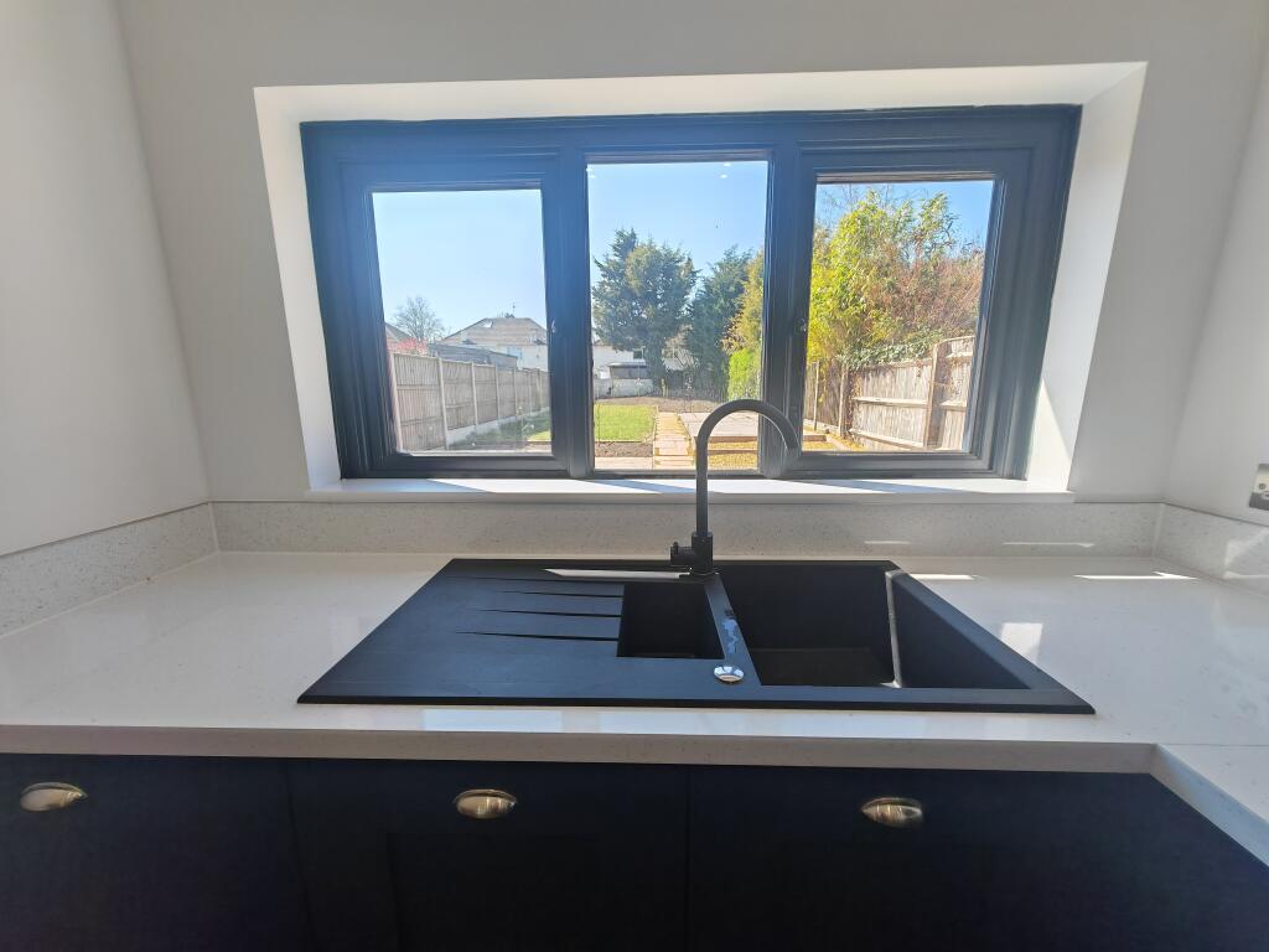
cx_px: 634
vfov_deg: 89.9
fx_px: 477
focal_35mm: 13
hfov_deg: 106.2
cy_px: 476
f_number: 2
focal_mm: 1.82
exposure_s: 1/170
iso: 50
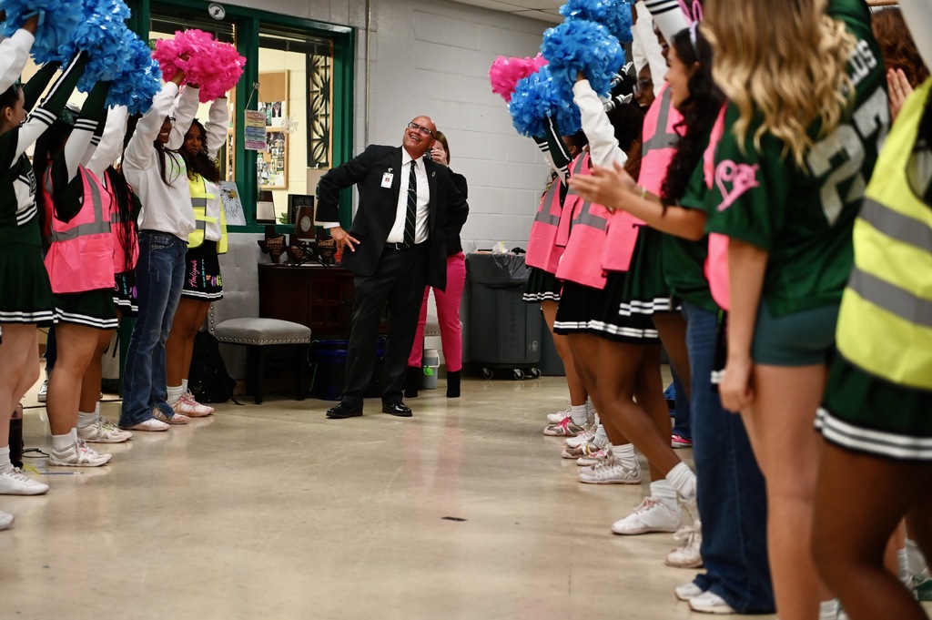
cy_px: 310
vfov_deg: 19.4
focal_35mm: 70
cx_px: 466
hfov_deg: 28.9
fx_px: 1811
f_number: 2.8
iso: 1600
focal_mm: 70
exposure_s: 1/160
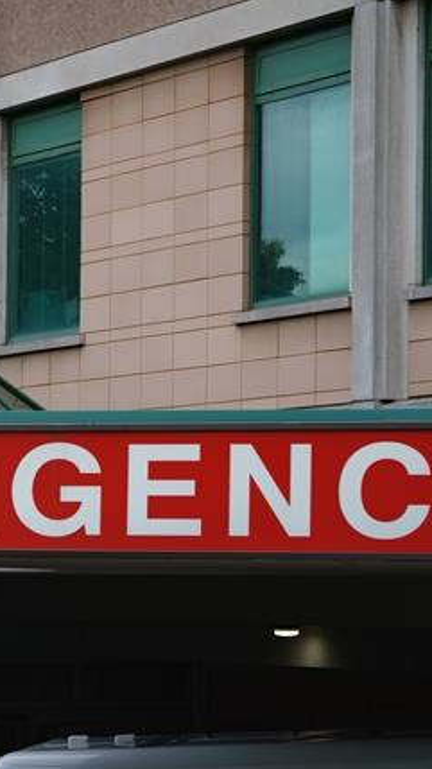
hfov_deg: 6.7
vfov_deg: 11.9
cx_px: -30
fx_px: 3690
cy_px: 384
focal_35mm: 181
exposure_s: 1/400
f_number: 4.5
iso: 100
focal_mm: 114
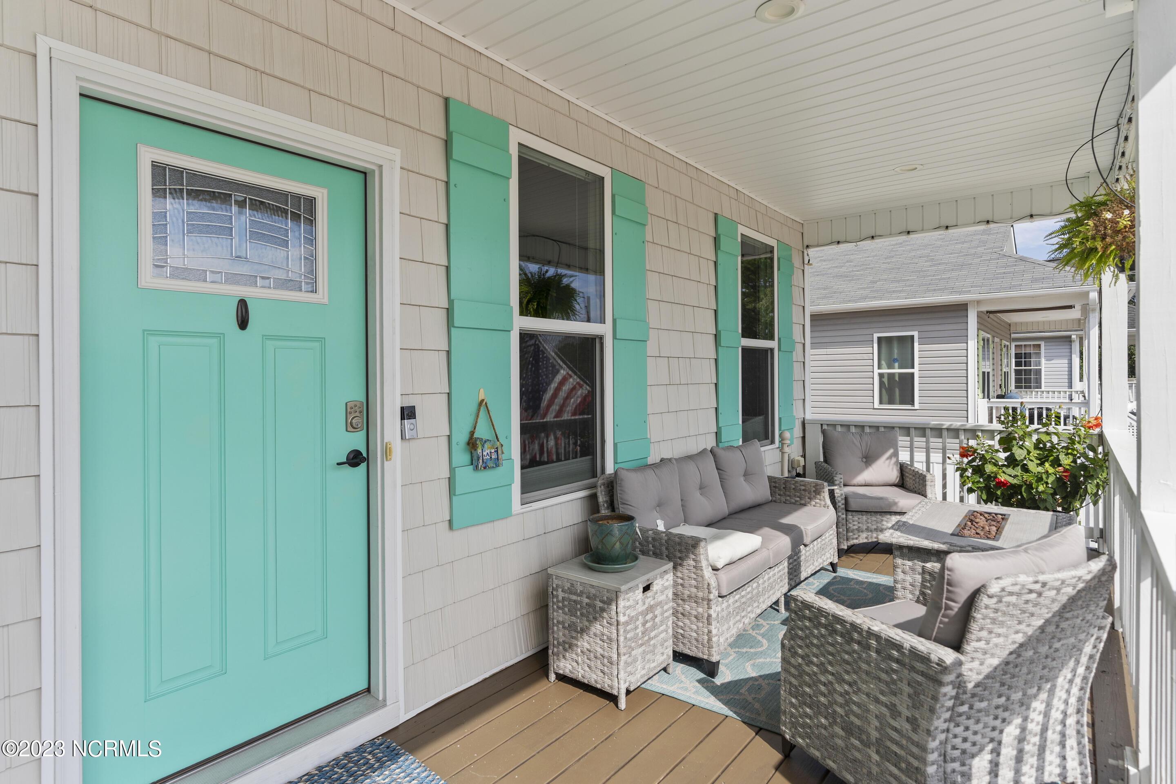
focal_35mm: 19
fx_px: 621
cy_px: 392
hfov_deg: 86.9
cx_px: 588
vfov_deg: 64.6
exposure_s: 1/800
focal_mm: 19
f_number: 4
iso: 100
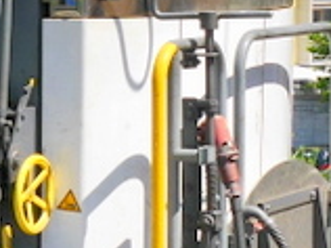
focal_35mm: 195
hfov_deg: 8.9
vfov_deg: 7.6
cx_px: -540
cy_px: 35
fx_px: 1862
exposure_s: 1/400
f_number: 7.1
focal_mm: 14
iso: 160
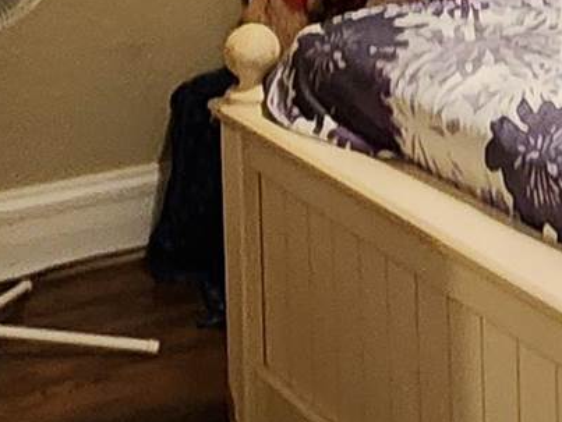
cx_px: 788
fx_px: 1609
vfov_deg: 14.2
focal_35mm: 99
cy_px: -175
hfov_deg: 18.1
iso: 500
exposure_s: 1/30
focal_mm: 2.2
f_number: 2.2
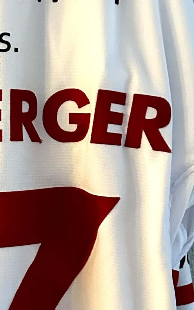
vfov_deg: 28.7
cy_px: 212
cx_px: -67
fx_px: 601
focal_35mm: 71
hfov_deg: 17.1
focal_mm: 6.86
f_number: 1.78
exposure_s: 1/48
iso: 1000
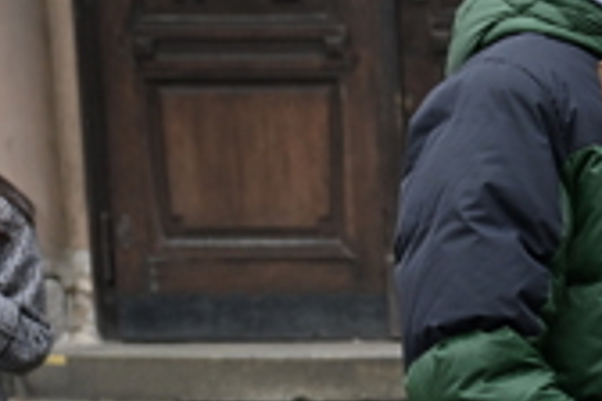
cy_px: 519
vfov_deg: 10.7
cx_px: 1100
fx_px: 2091
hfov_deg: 14.4
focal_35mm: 125
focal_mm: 30.5
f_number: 3.5
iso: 1000
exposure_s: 1/2000
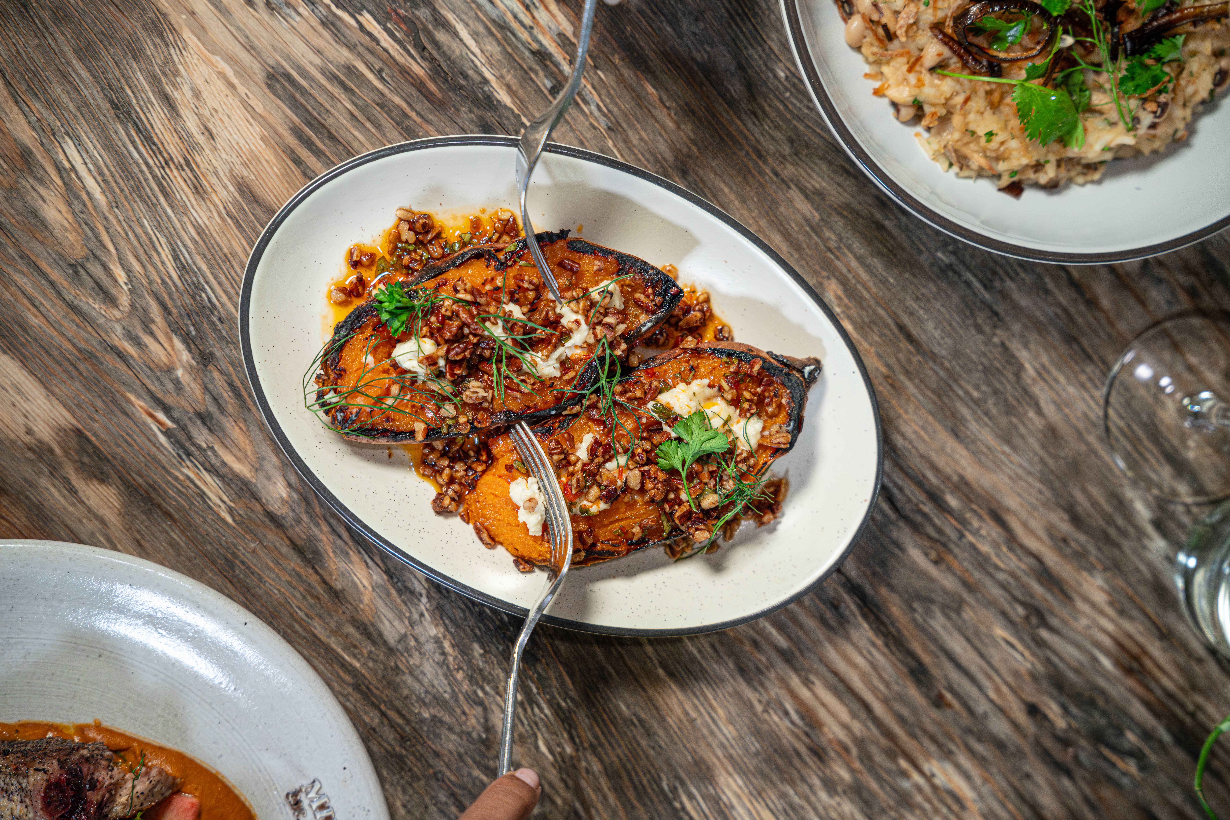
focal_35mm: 70
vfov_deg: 19.5
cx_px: 615
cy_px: 410
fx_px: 2391
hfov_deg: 28.8
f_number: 3.2
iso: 1600
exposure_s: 1/100
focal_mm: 70
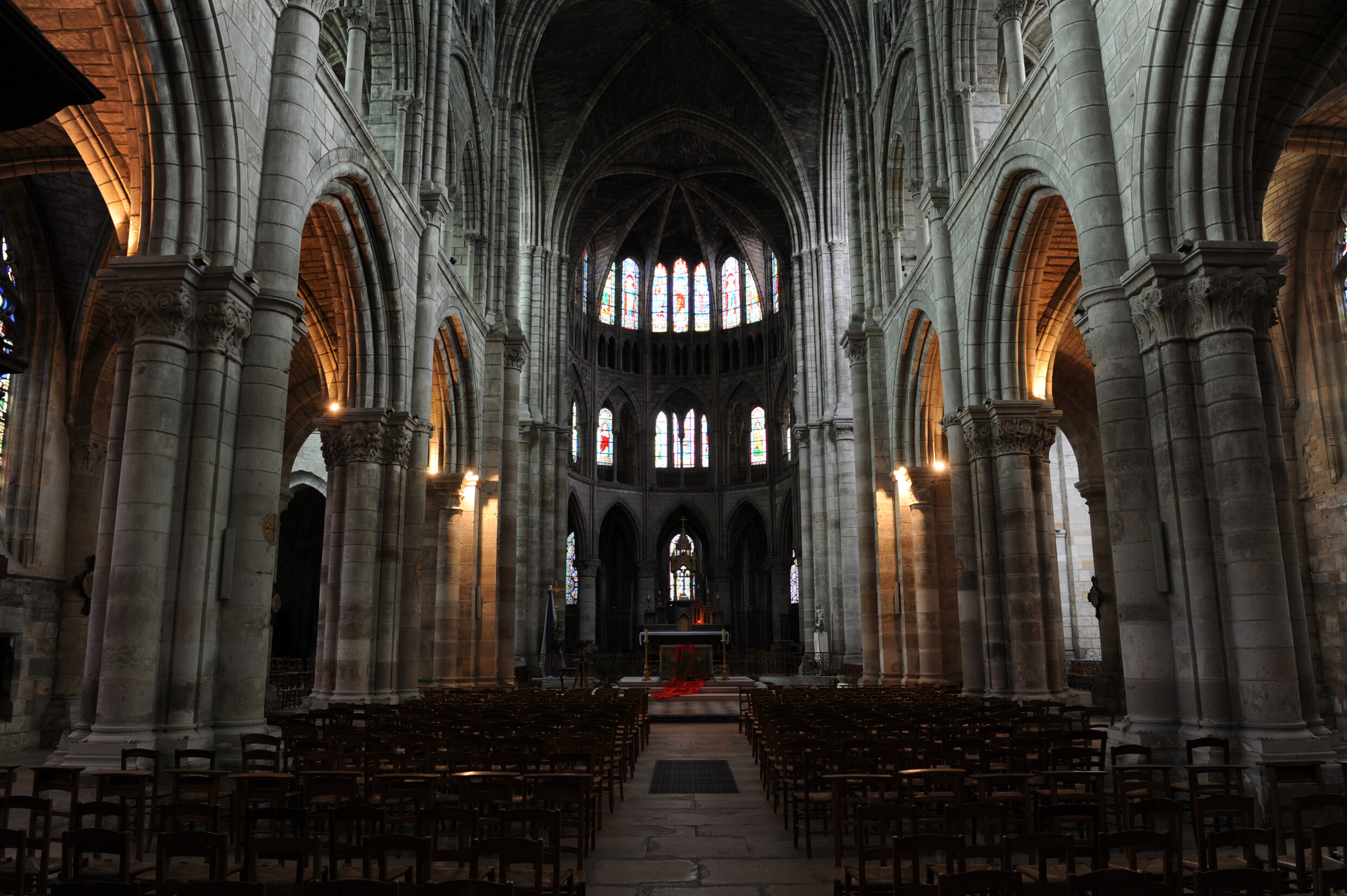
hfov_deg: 73.8
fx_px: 897
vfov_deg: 53.1
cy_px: 448
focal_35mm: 24
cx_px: 674
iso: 200
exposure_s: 1/1.3
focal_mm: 24
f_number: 8
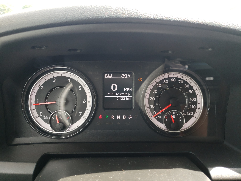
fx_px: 181
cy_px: 90
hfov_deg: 67.3
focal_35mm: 26
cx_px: 120
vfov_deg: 53.1
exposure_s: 1/135
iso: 50
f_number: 1.5
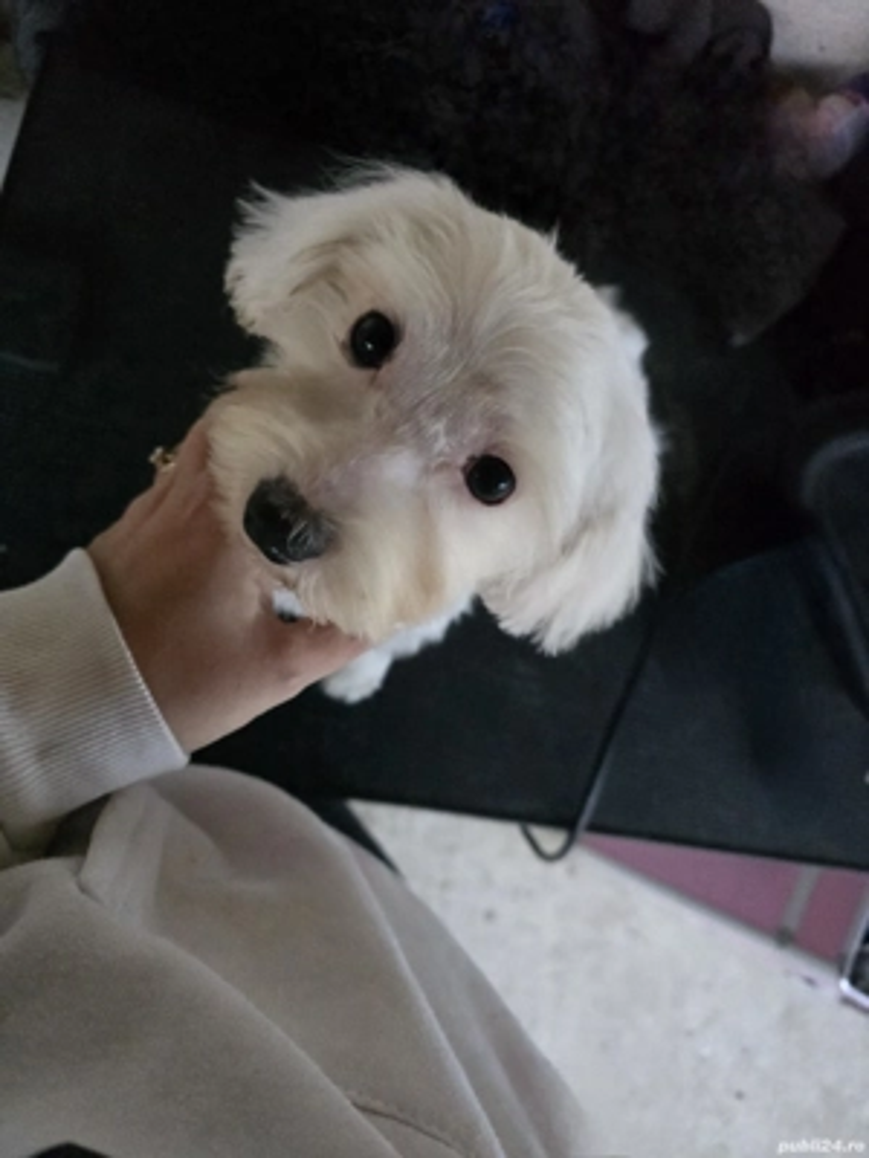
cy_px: 579
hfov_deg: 58.9
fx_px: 770
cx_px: 434
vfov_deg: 73.9
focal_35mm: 23
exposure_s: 1/100
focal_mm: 6.3
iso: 2000
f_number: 1.7
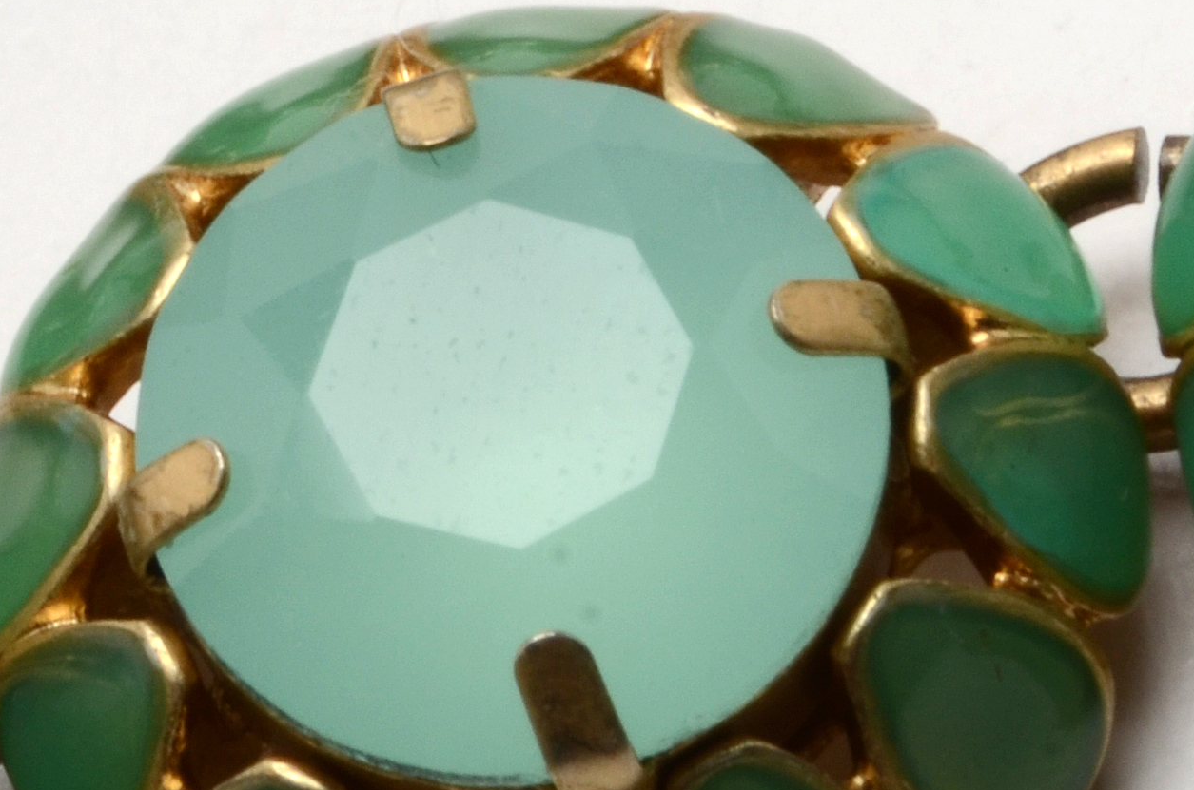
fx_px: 10722
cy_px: 248
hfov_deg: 6.3
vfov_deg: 4.2
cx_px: -565
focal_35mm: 324
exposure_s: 1/125
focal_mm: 55
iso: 160
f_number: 29
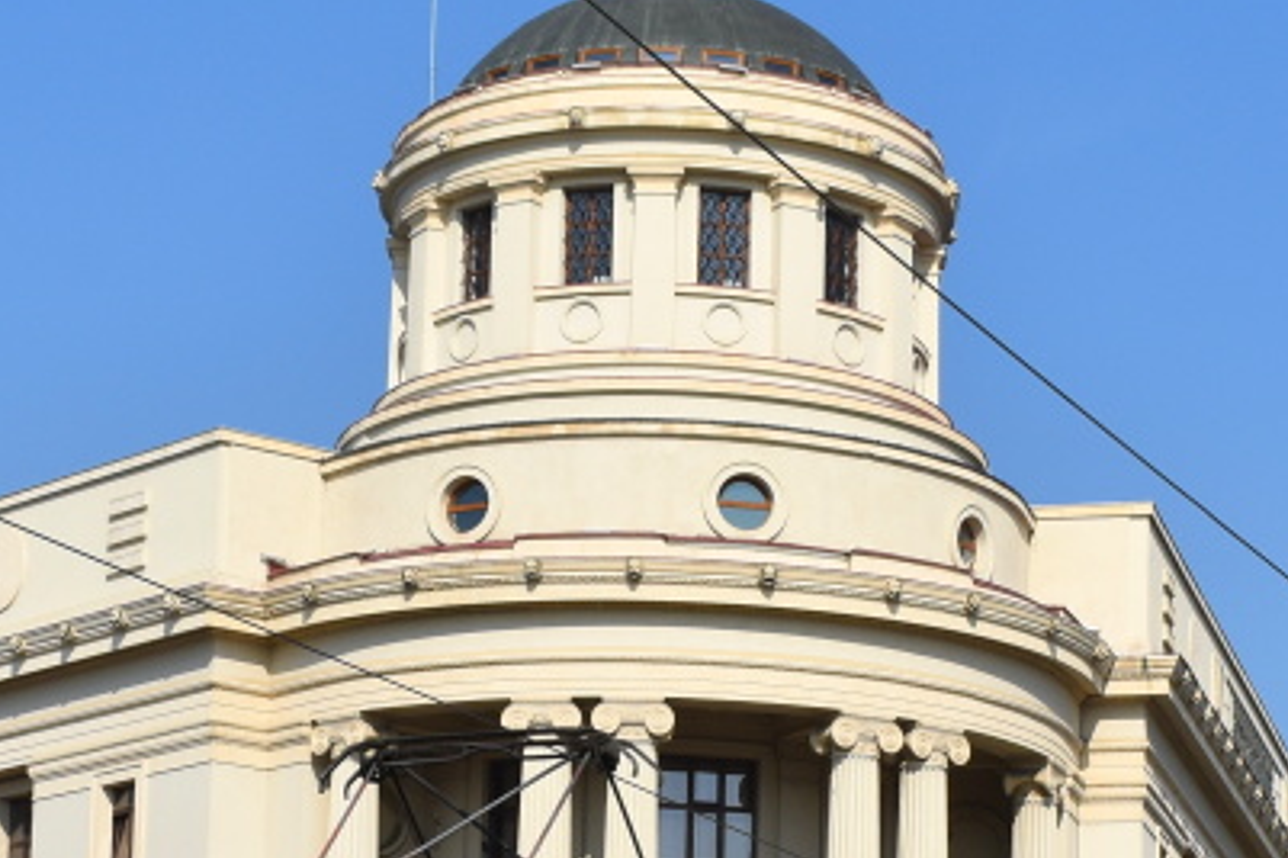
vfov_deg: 11.7
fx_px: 4113
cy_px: 982
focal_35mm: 115
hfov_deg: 17.8
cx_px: 790
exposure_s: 1/500
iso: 200
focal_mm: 30
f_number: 11
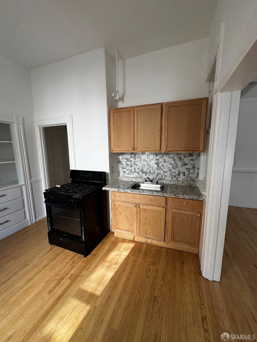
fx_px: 139
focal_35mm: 14
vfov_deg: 102.1
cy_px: 171
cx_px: 128
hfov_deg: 85.7
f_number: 2.2
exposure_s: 1/99
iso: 64
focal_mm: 2.22
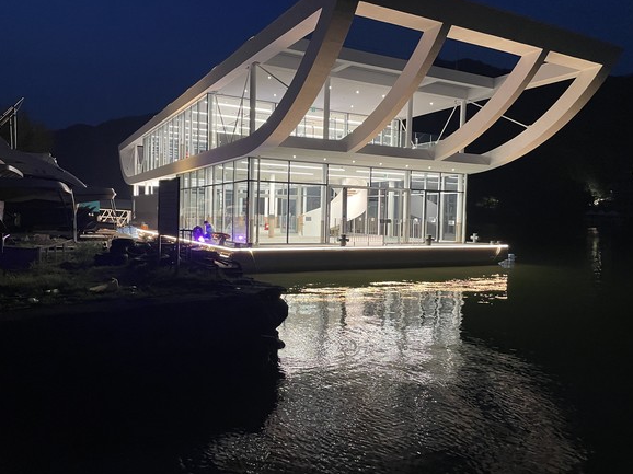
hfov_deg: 65.3
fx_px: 494
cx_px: 309
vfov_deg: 51.3
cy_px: 235
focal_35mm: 27
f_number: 1.6
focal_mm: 4.2
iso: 400
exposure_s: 1/40
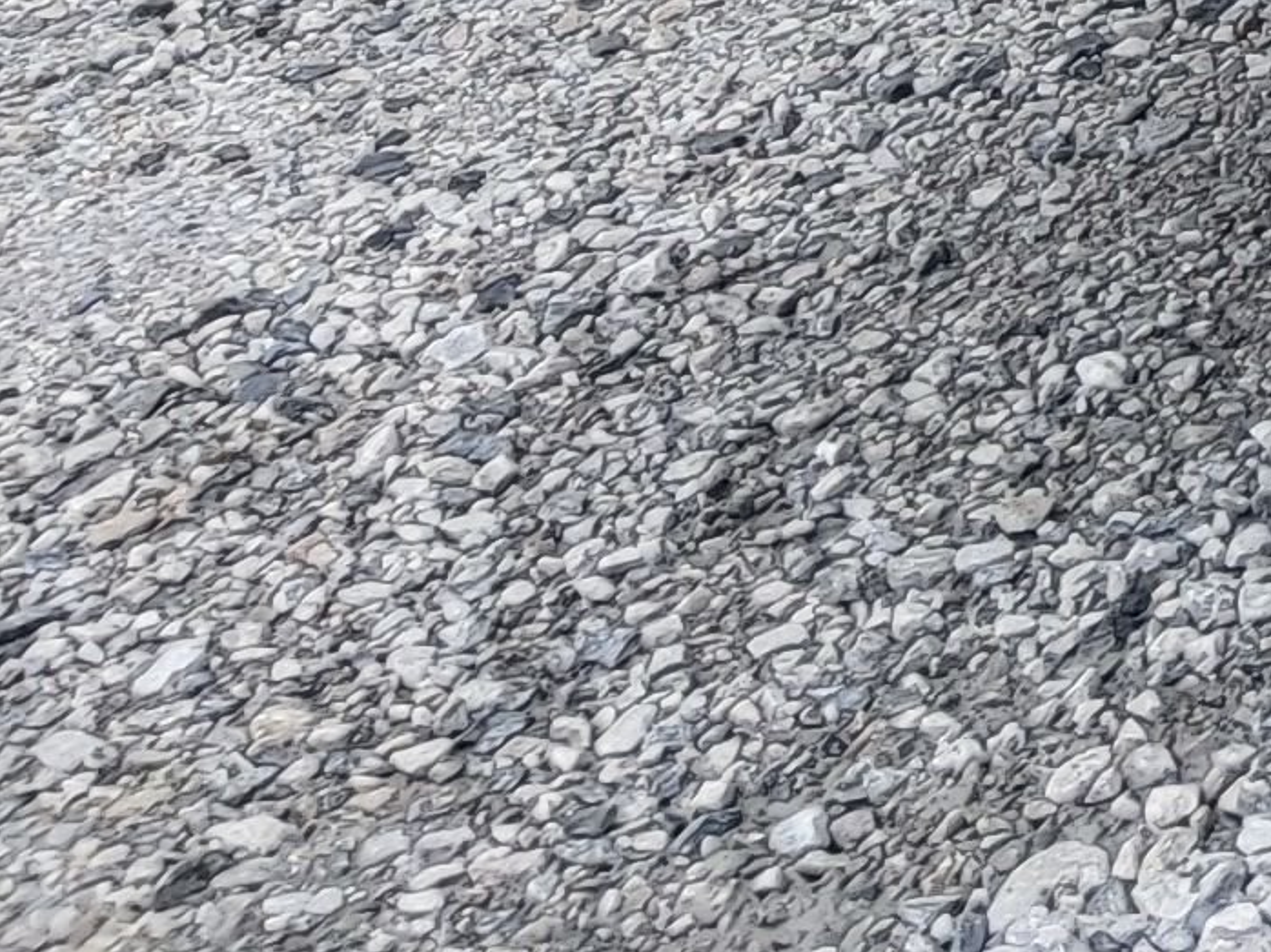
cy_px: -1791
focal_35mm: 152
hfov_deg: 10.3
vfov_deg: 8.4
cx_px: 3536
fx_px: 5579
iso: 12
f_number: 1.8
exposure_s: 1/138
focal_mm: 3.98
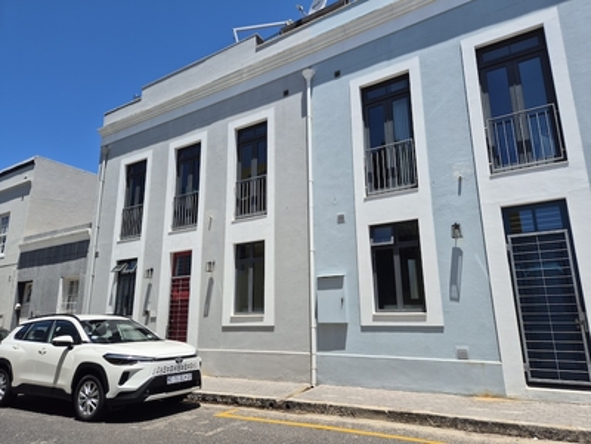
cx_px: 296
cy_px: 222
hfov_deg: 73.9
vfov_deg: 58.9
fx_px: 393
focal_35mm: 23
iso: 25
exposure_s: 1/2376
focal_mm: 5.4
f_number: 1.8
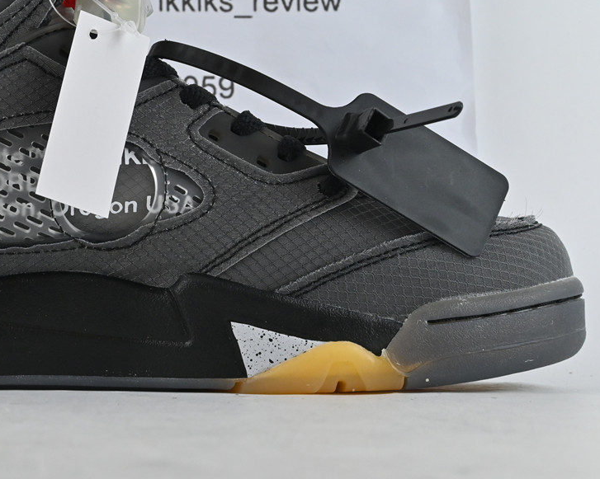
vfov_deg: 16.5
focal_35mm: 93
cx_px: 128
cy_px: 162
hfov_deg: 20.4
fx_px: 1651
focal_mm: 40
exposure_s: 1/100
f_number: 10
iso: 1000
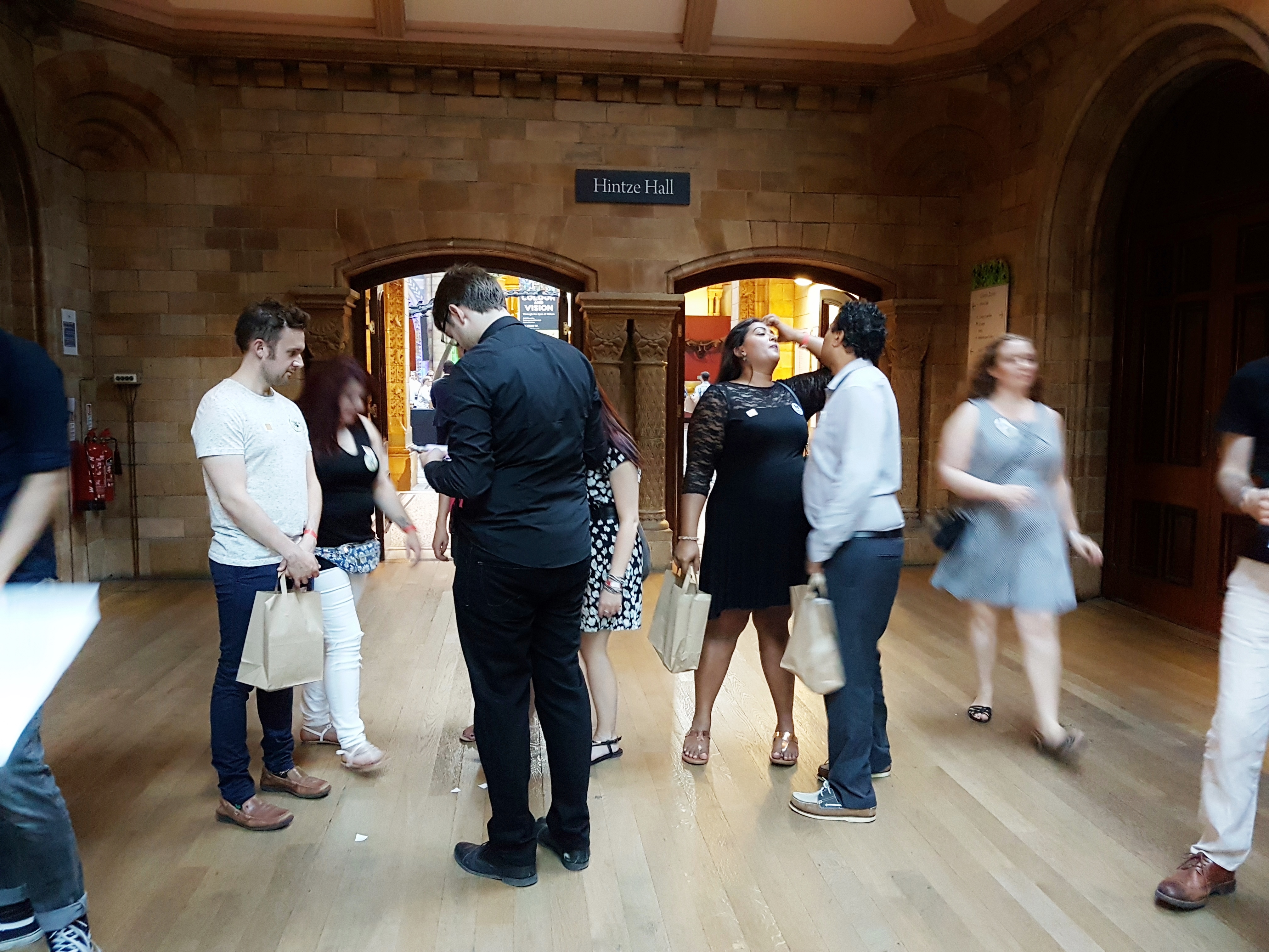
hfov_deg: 67.3
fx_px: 953
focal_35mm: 26
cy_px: 476
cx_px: 634
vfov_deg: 53.1
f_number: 1.7
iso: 400
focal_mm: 4.2
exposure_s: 1/10
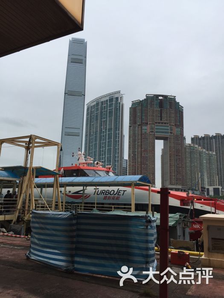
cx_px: 112
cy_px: 149
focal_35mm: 29
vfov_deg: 61.7
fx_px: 250
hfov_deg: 48.2
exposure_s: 1/659
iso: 32
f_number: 2.2
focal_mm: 4.15
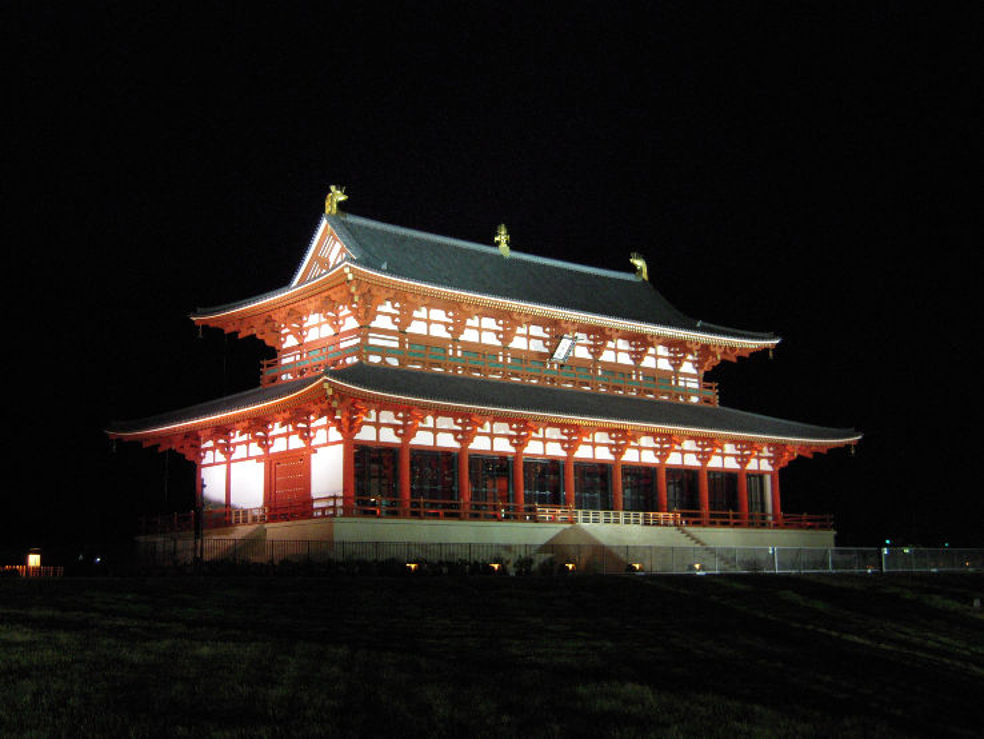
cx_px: 492
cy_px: 370
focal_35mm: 45
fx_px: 1280
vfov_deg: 32.2
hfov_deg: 42.1
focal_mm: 8.1
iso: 400
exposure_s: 1/13
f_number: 3.3
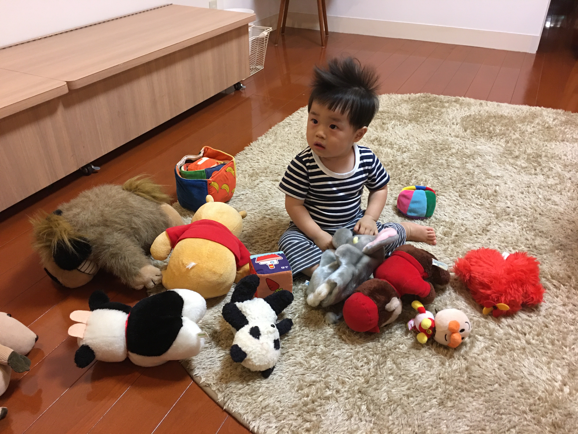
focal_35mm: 29
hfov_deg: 61.7
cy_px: 217
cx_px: 289
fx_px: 484
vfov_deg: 48.2
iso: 100
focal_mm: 4.15
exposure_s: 1/15
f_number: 2.2
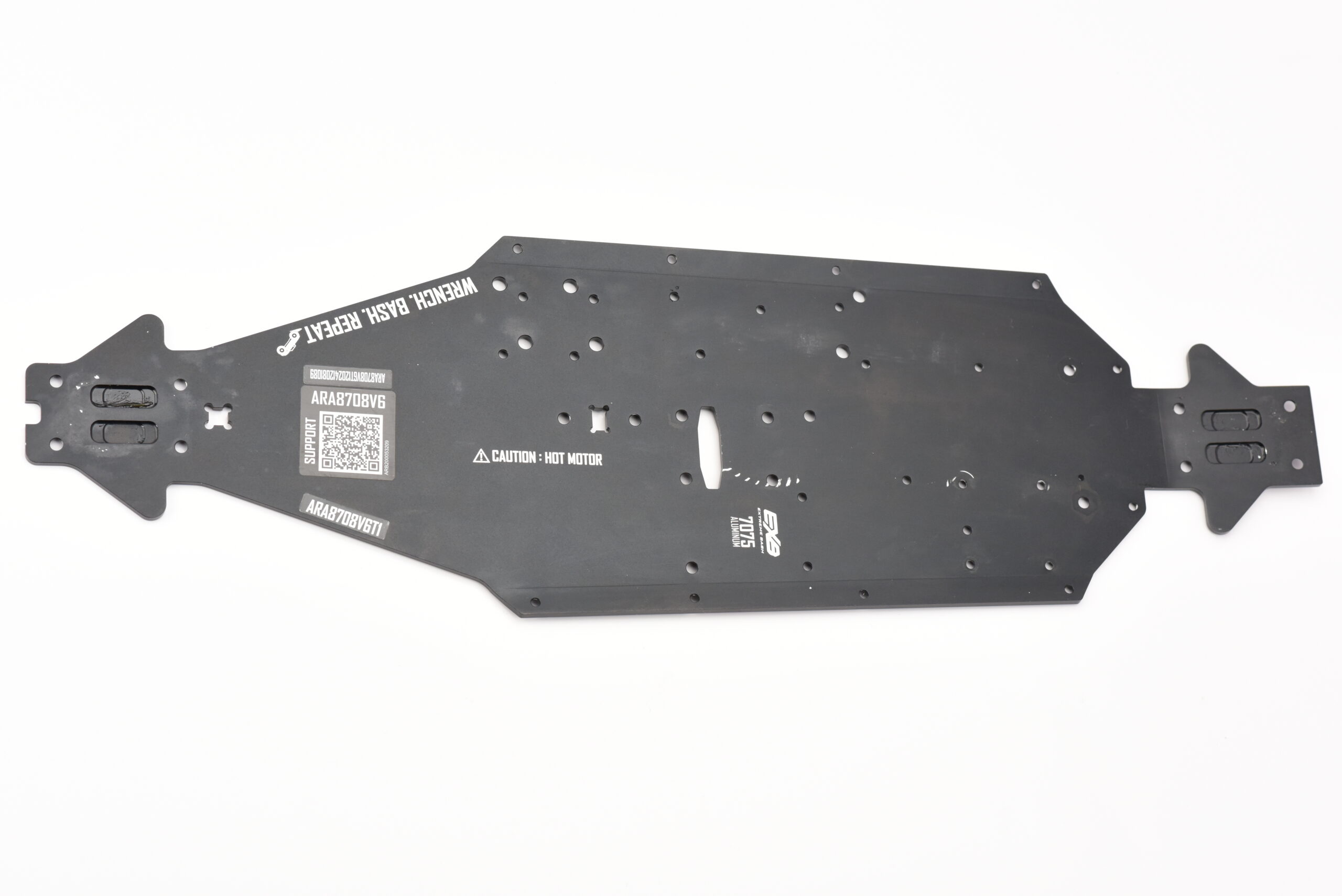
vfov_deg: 16.1
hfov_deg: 23.9
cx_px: 671
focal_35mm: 85
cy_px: 448
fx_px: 3170
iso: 1000
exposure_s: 1/100
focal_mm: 85
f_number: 8
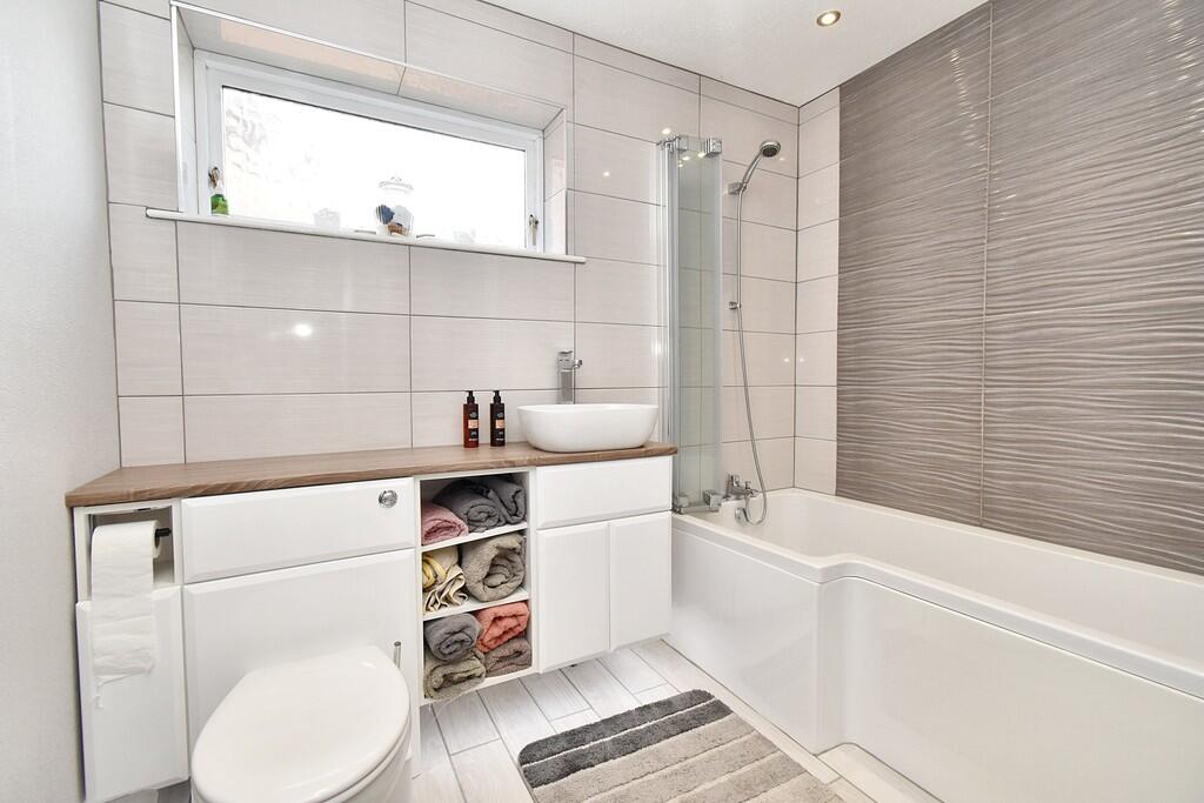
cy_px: 402
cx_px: 602
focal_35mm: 15
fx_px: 502
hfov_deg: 100.4
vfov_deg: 77.3
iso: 800
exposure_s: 1/125
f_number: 7.1
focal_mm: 10
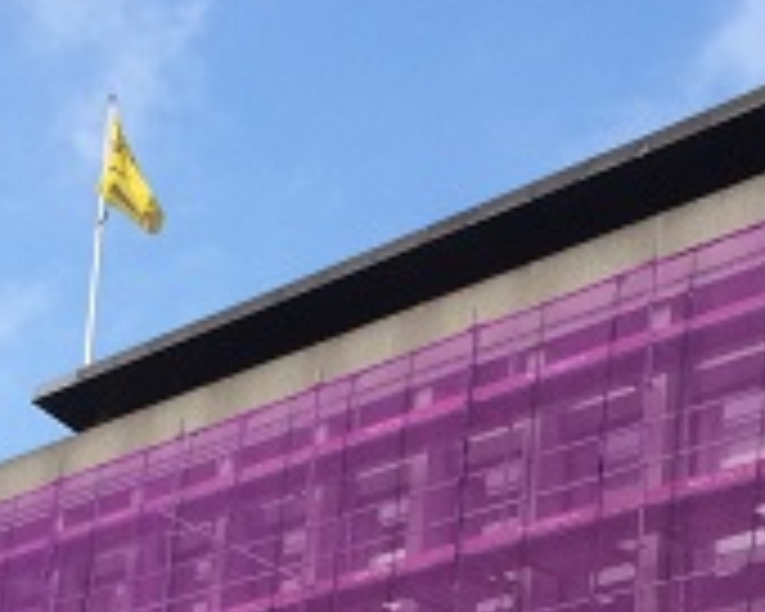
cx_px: 616
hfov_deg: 19.0
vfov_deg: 14.5
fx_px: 2264
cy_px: 873
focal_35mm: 100
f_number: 2.2
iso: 32
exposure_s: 1/1368
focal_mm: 4.15
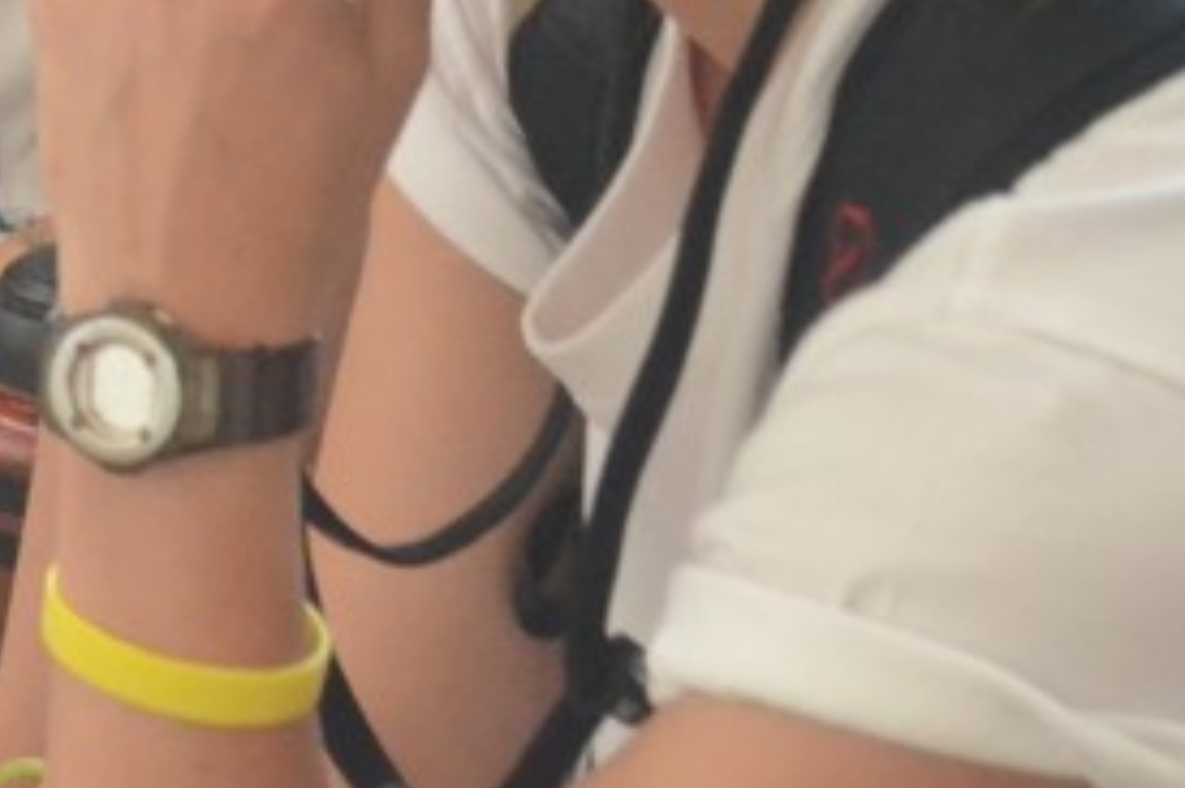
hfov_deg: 10.1
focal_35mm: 201
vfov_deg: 6.7
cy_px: -601
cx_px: -60
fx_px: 6612
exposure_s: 1/125
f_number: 5.3
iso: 3200
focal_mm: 36
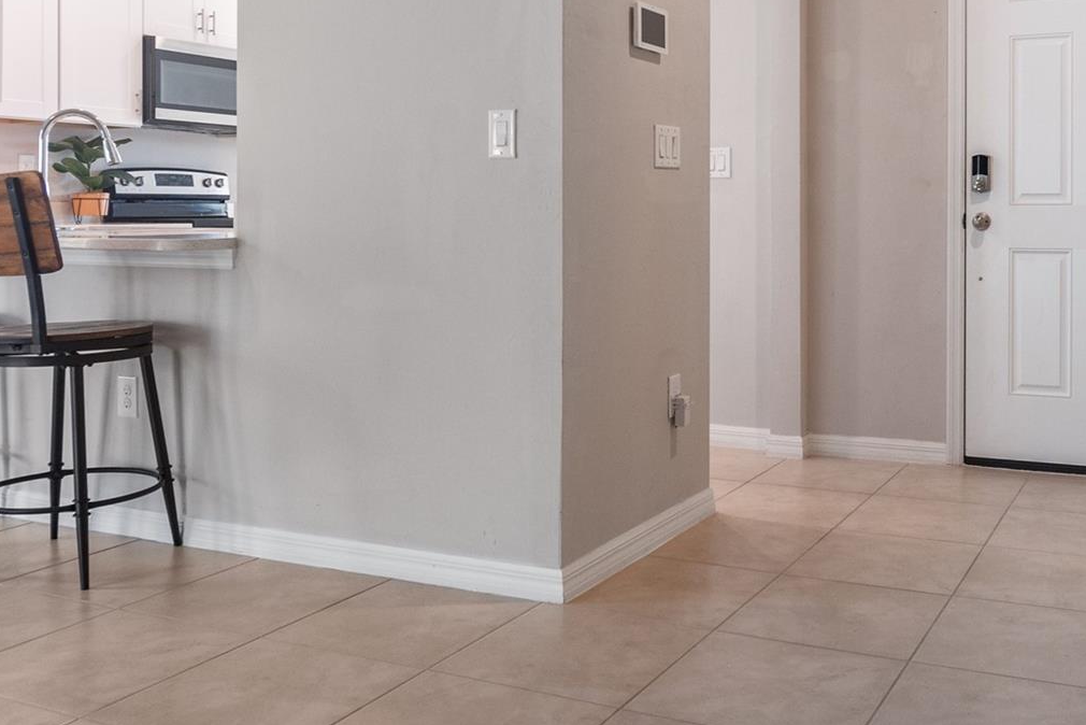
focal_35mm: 38
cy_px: 234
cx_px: 718
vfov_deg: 34.7
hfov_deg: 49.8
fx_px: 1147
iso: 400
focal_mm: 16
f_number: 8
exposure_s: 1/15
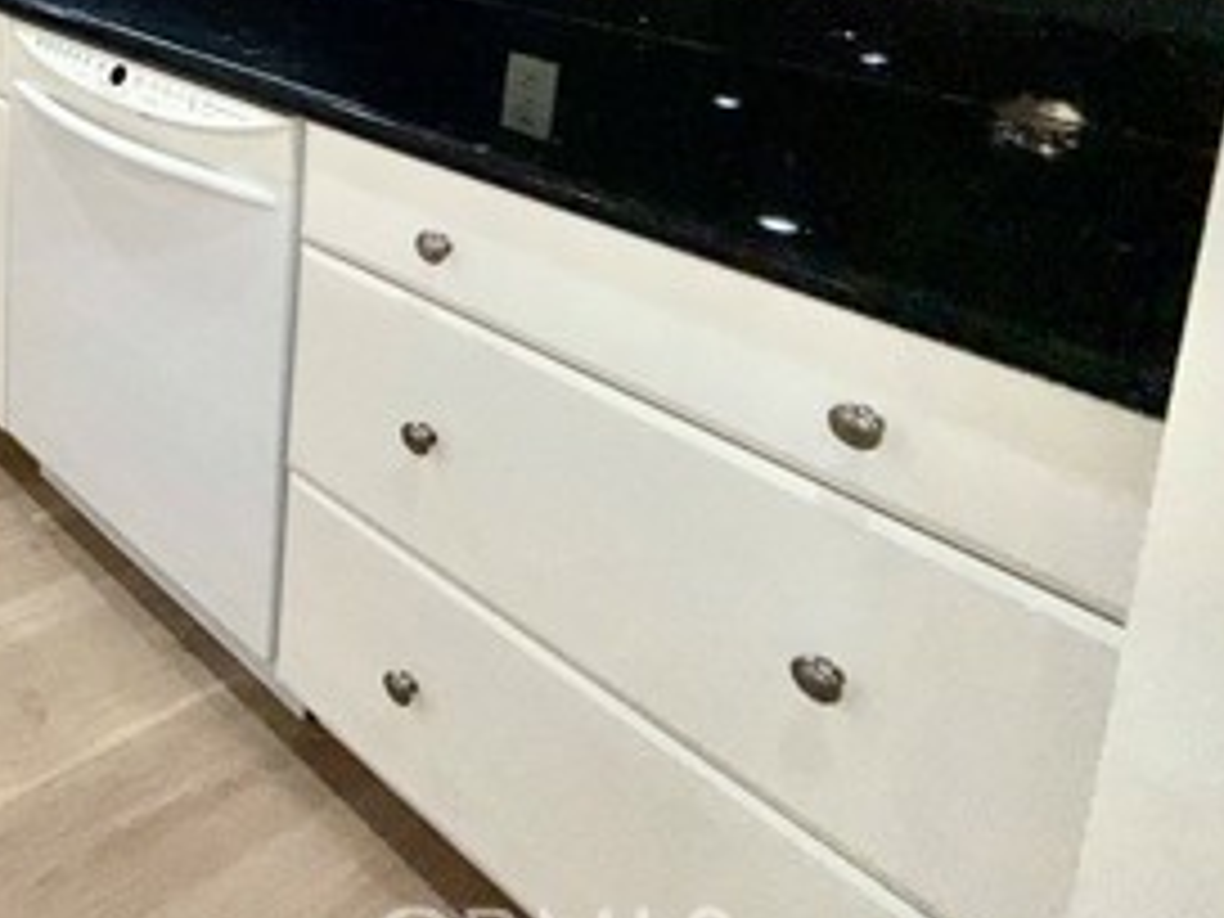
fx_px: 1167
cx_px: -122
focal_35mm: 33
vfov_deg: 36.9
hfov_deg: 43.1
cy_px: -68
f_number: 2.2
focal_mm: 2.22
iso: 16
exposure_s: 1/151
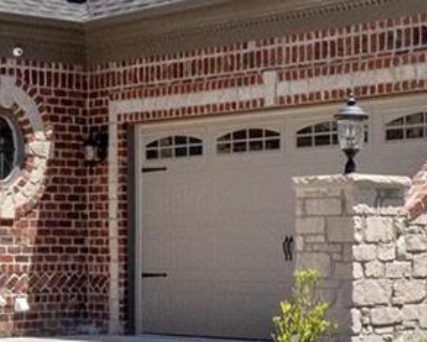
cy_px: 263
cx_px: 162
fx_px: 1429
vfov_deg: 13.6
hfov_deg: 17.0
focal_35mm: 113
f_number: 8
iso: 400
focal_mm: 11
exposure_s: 1/2500
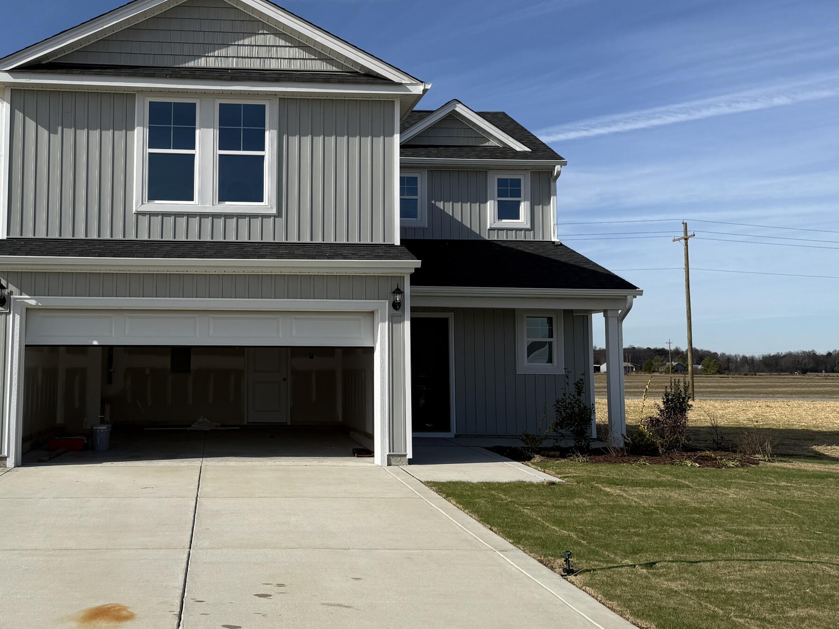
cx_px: 275
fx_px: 969
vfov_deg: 35.9
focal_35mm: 40
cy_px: 275
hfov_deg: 46.0
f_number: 1.78
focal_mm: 6.76
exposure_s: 1/6711
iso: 80
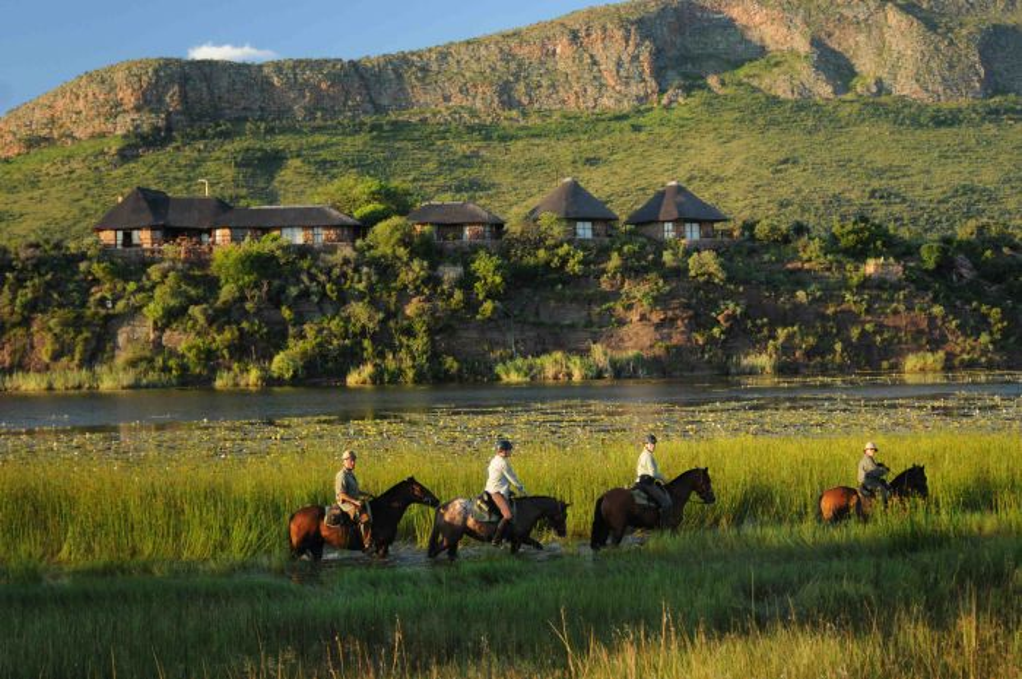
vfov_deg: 23.7
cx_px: 511
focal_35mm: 57
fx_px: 1616
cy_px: 340
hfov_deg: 35.1
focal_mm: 38
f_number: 3.8
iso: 640
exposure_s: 1/320
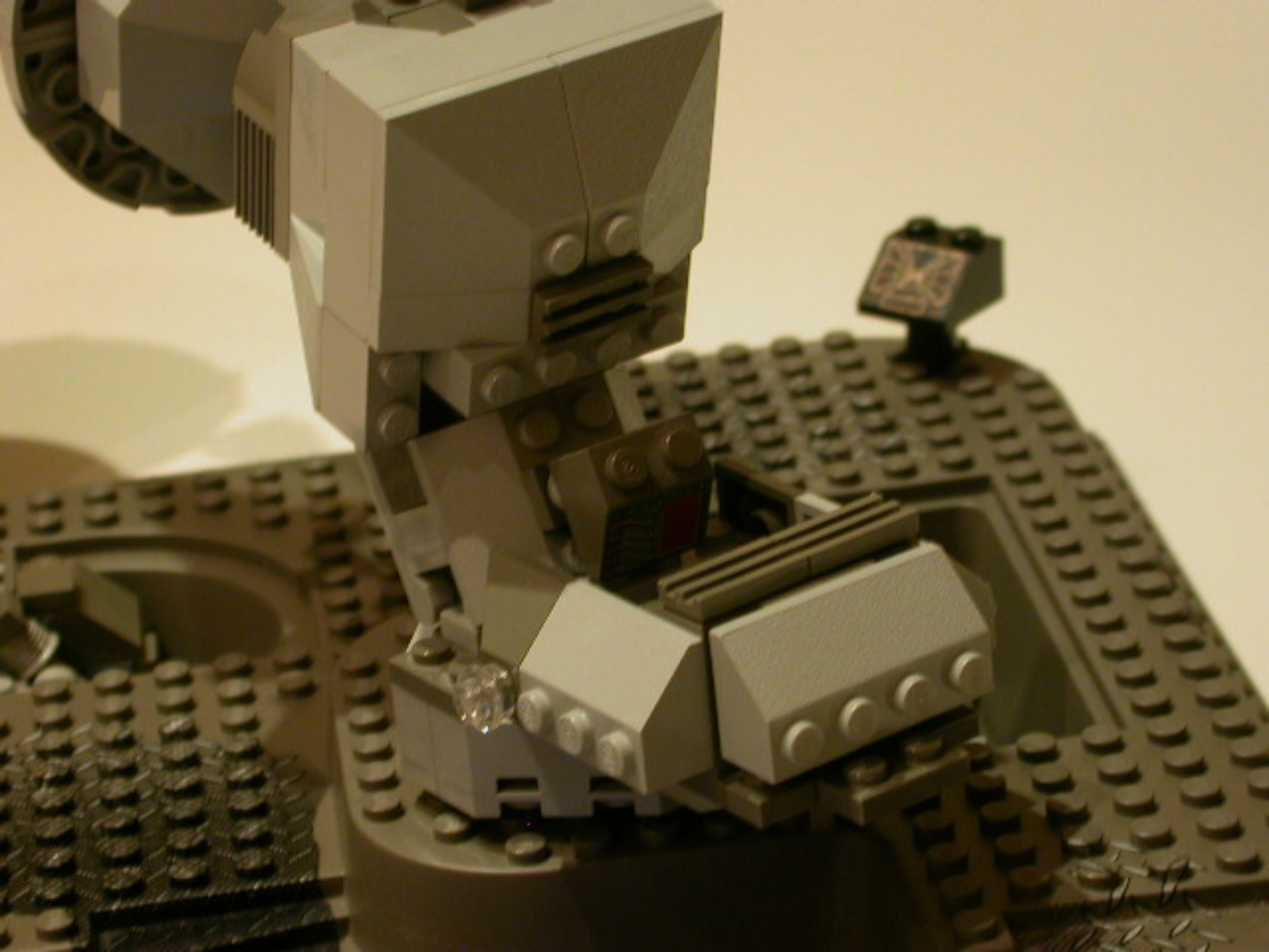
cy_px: 476
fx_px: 4582
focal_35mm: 125
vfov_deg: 11.9
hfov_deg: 15.8
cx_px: 634
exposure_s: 1/6.6
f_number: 4.5
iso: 100
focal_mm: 25.9
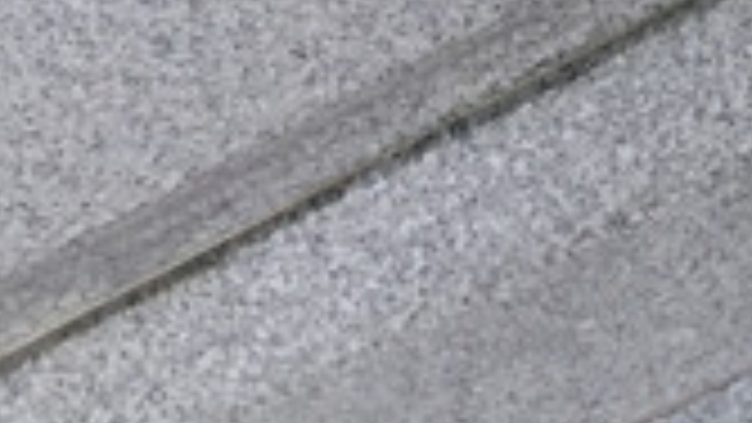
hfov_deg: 10.8
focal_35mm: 182
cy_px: -1082
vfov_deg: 5.9
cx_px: 1513
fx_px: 3630
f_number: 2.4
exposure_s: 1/304
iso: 25
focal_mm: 3.3
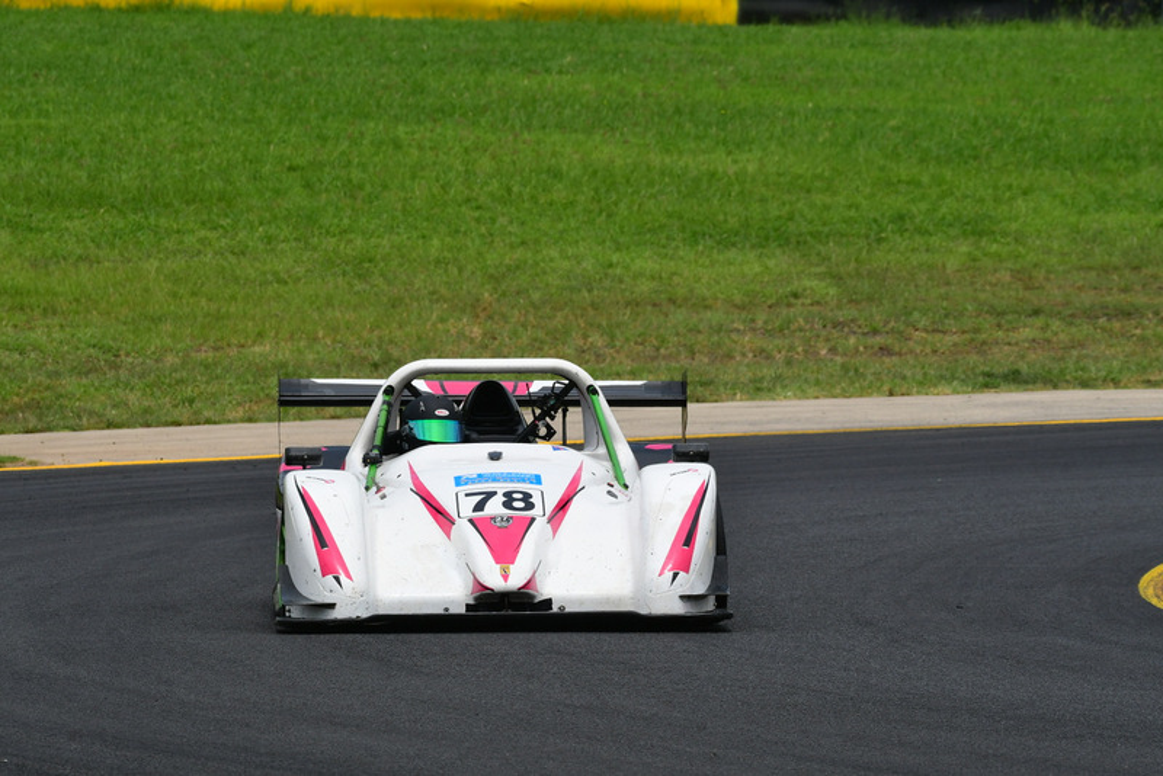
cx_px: 582
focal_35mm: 435
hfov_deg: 4.7
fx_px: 14057
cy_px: 388
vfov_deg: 3.2
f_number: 11
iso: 320
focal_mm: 290
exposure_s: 1/640
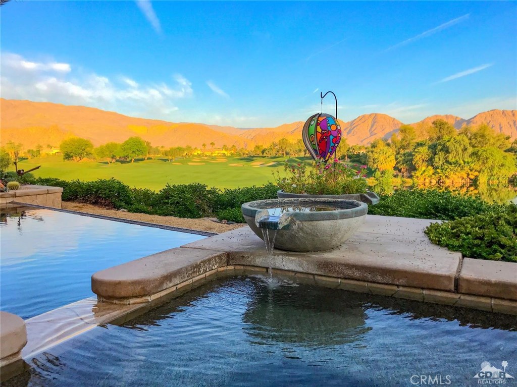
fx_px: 418
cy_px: 194
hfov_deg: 63.5
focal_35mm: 28
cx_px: 258
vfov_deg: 49.7
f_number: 1.8
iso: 20
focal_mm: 3.99
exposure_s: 1/894
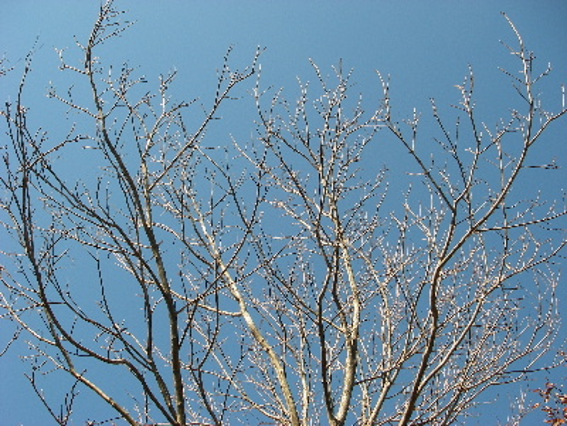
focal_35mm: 38
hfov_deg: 49.0
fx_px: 622
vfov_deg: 37.7
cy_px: 213
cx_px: 284
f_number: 6.6
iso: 64
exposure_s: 1/100
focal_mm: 6.3
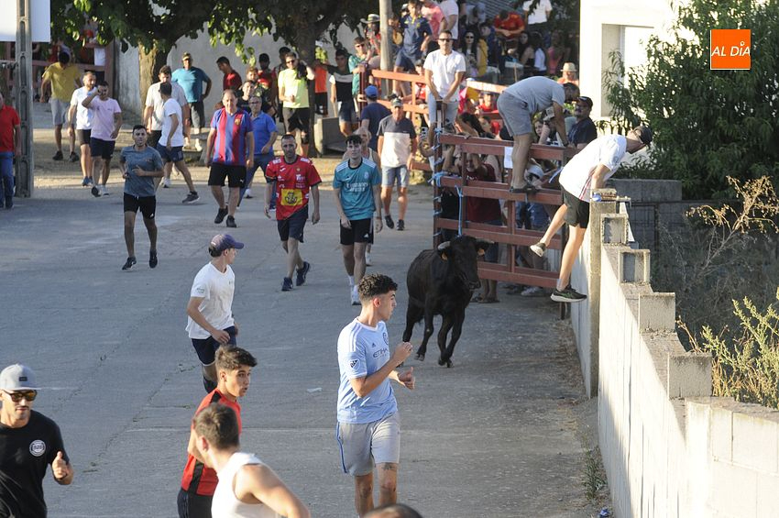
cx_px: 390
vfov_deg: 5.1
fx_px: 5837
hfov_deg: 7.6
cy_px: 259
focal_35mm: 270
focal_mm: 180
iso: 500
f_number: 5.6
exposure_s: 1/320
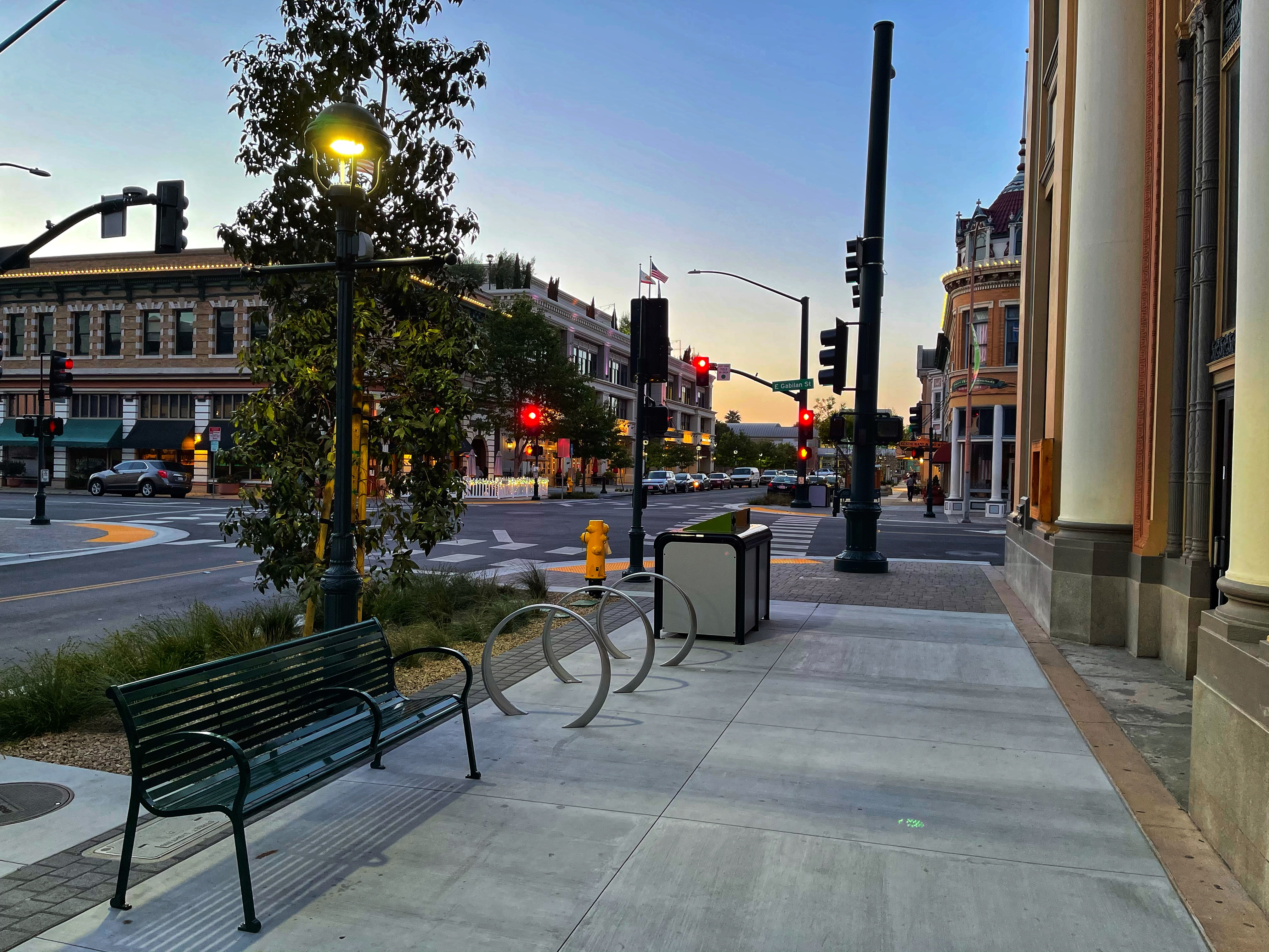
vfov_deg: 53.1
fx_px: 953
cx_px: 634
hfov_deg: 67.3
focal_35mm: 26
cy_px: 476
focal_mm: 5.1
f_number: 1.6
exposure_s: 1/120
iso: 100
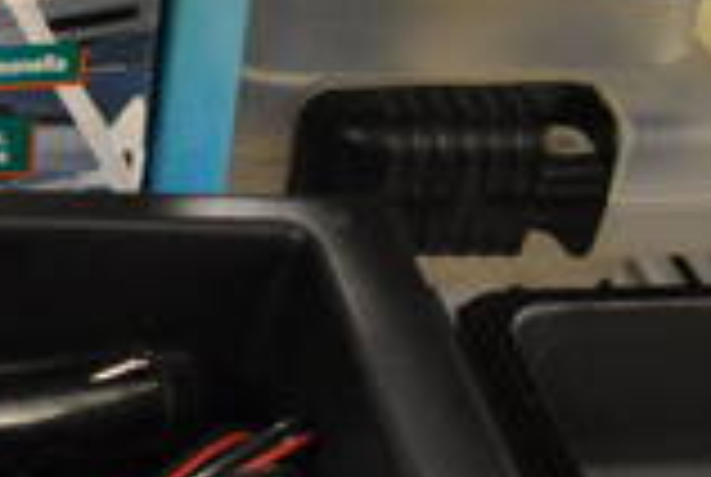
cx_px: -626
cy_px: 549
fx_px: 2058
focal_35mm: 104
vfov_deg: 12.9
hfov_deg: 16.1
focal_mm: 18
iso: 2800
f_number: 3.5
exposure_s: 1/30
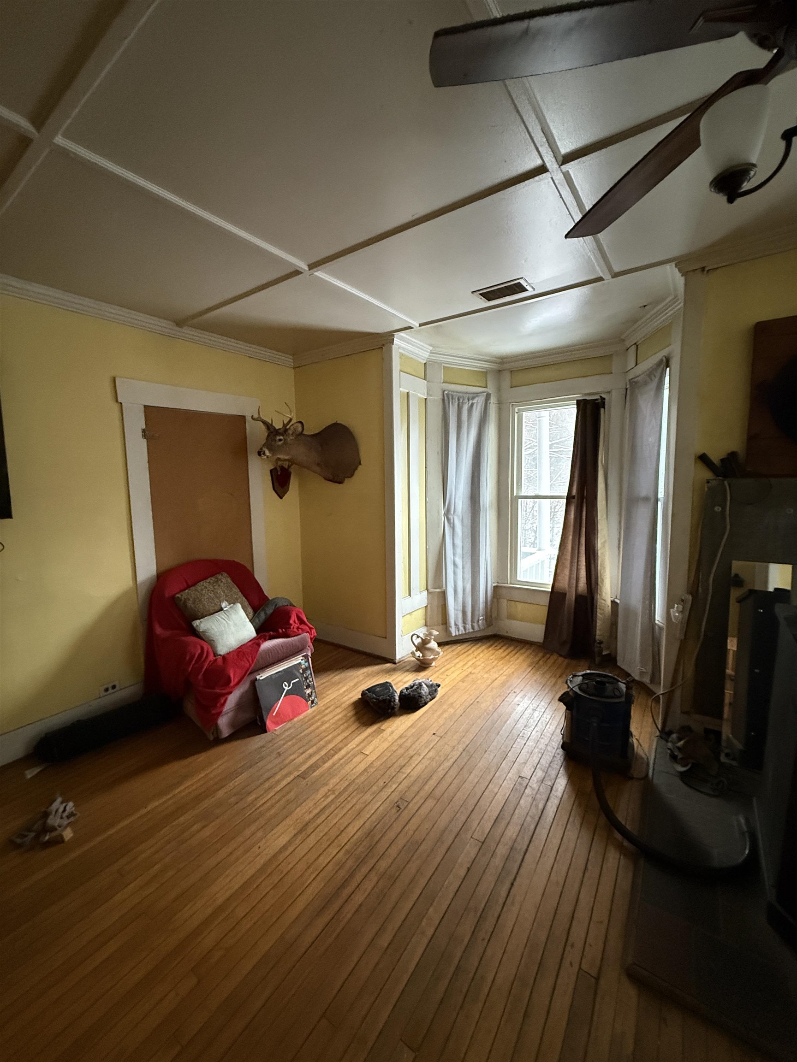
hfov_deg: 85.7
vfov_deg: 102.1
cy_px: 531
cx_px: 398
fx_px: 430
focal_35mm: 14
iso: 800
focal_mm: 2.22
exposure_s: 1/60
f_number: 2.2
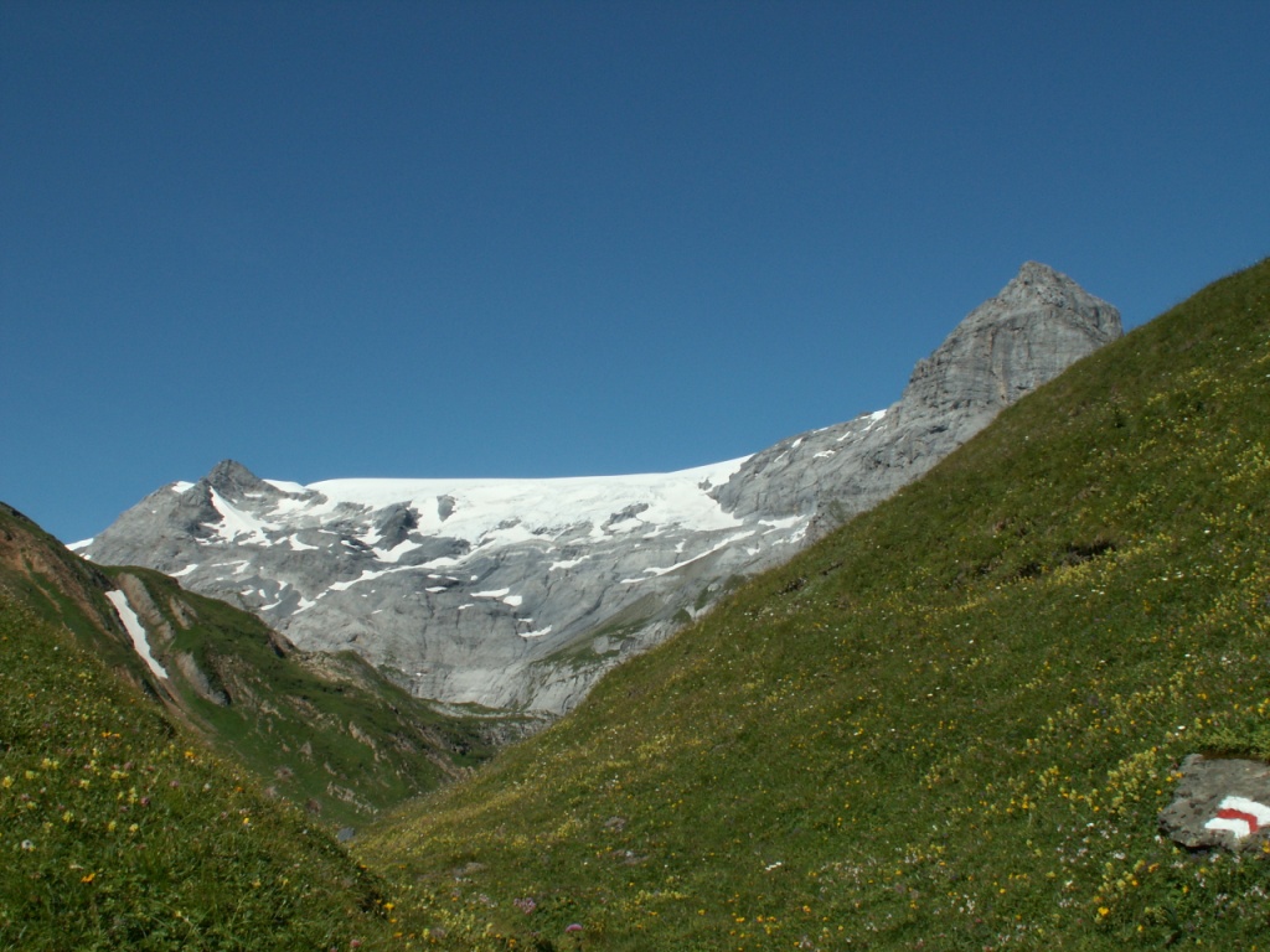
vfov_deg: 36.0
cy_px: 476
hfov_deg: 46.8
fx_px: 1468
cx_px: 635
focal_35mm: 40
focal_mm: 6.6
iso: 50
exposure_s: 1/250
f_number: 8
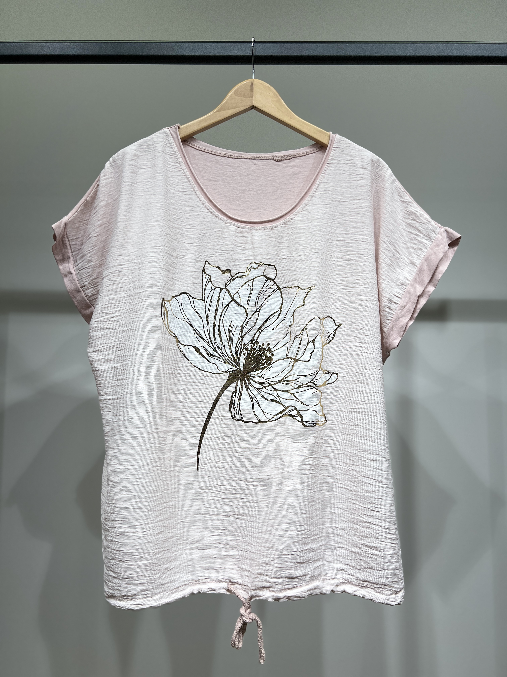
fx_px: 508
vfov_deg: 67.3
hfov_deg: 53.1
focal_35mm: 26
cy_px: 338
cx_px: 254
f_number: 1.5
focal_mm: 5.7
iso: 50
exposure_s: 1/1019
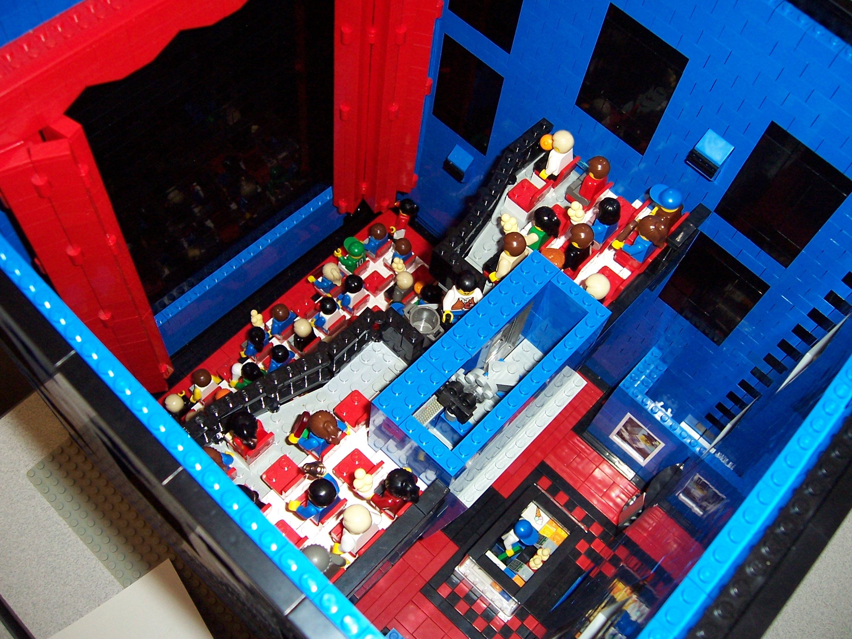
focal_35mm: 36
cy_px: 320
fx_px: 886
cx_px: 426
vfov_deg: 39.7
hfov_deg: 51.4
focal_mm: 6
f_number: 3
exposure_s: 1/60
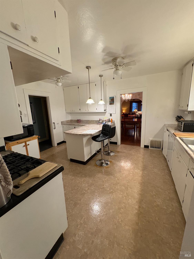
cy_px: 130
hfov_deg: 85.7
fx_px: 105
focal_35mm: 14
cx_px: 97
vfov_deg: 102.1
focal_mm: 2.22
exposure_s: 1/60
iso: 320
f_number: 2.2
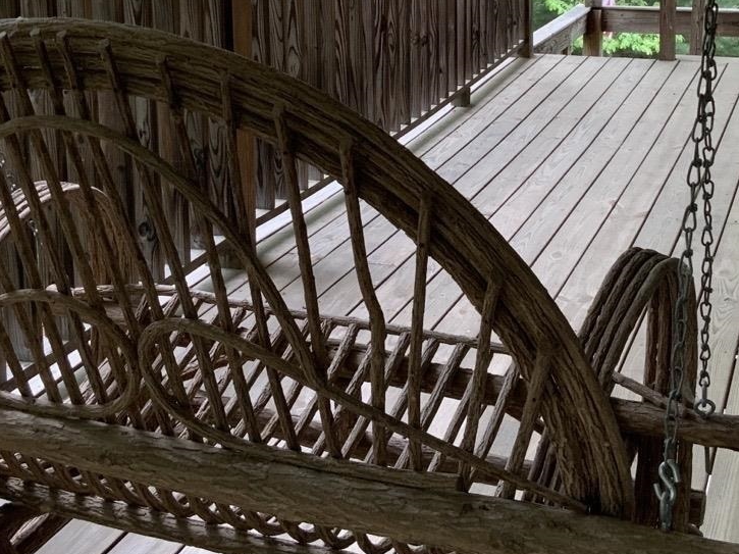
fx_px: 1280
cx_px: 387
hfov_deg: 32.2
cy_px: 106
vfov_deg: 24.0
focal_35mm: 60
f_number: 1.8
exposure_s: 1/60
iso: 50
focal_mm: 3
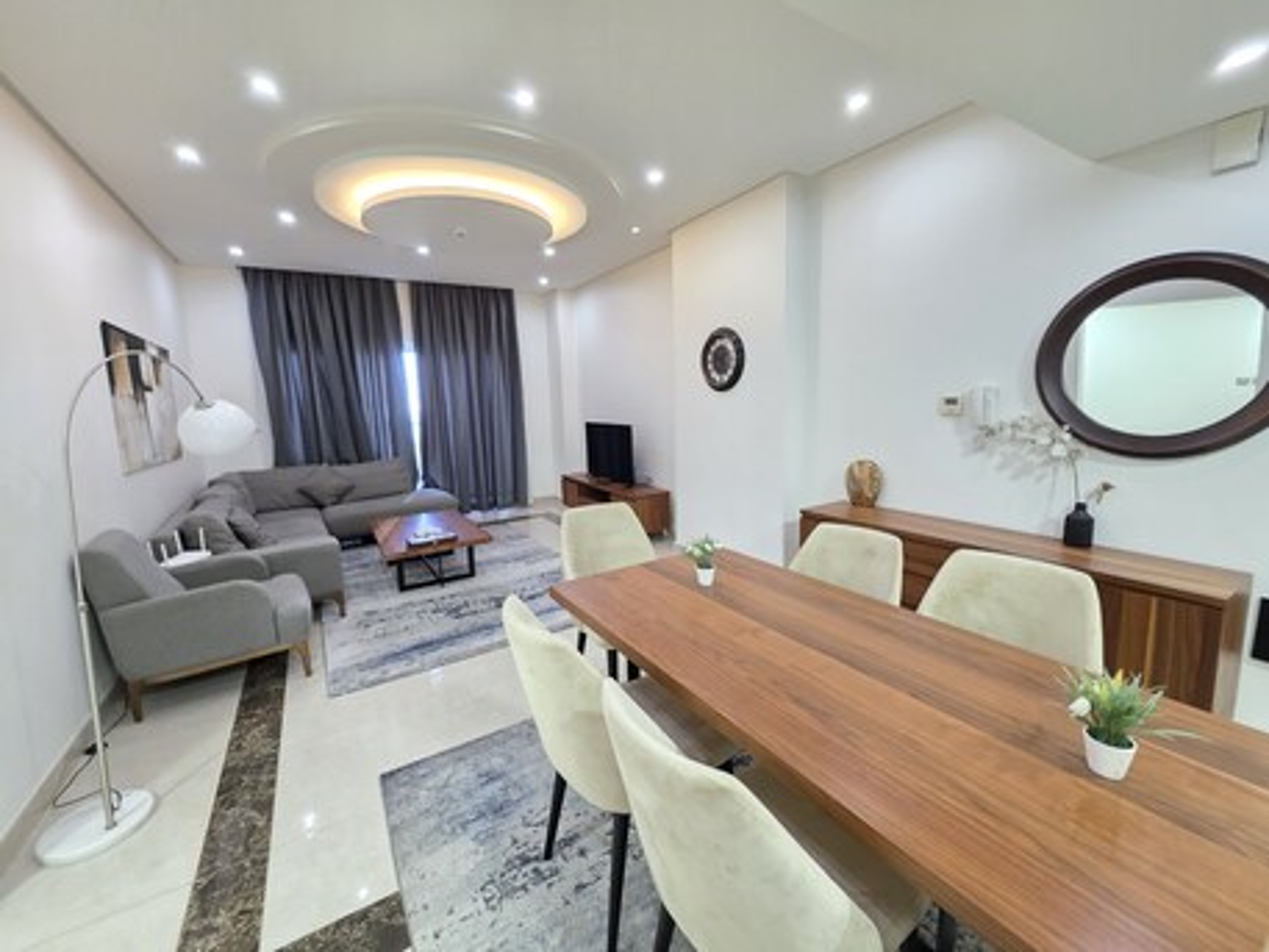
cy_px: 476
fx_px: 477
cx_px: 634
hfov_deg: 106.2
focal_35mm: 13
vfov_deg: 89.9
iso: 500
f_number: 1.9
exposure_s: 1/50
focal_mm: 2.2
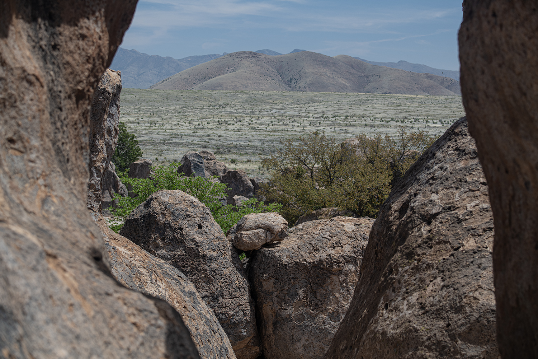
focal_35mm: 100
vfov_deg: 13.7
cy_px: 180
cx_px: 269
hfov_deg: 20.4
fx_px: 1494
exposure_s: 1/160
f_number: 6.3
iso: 100
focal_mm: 100
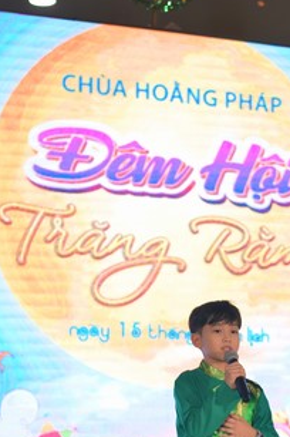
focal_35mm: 106
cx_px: 259
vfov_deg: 19.2
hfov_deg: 12.8
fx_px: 1284
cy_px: 327
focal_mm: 50
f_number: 2
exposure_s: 1/200
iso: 250
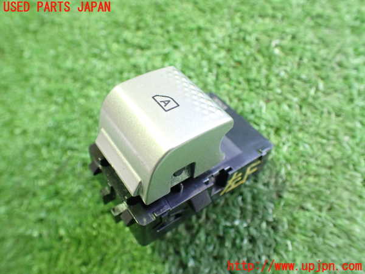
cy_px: 137
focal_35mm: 30
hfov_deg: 60.0
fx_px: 316
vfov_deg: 46.8
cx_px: 182
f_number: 2.3
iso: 800
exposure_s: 1/30
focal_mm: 5.4
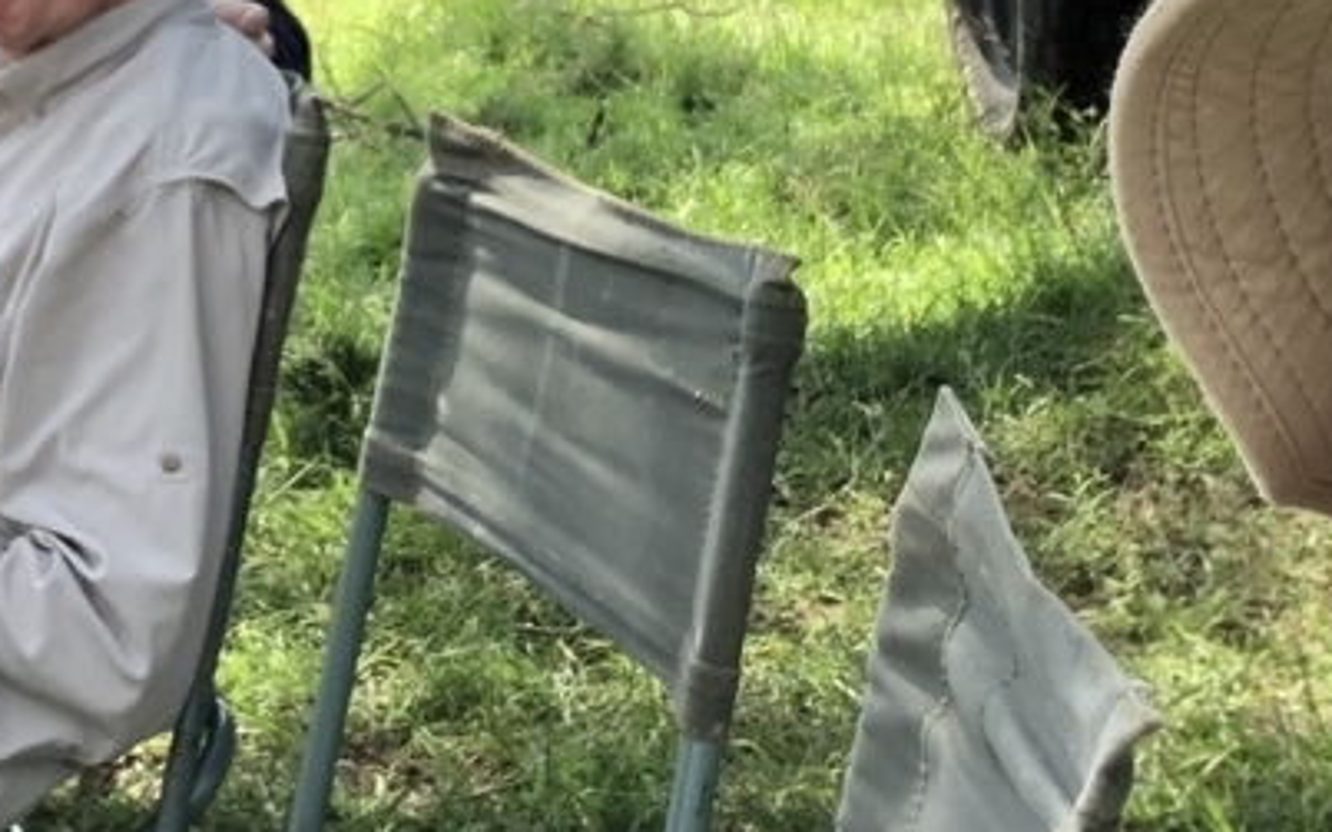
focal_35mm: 108
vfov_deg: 12.1
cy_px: 179
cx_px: 427
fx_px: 3919
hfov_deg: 19.2
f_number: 2.2
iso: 25
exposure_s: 1/120
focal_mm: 2.87
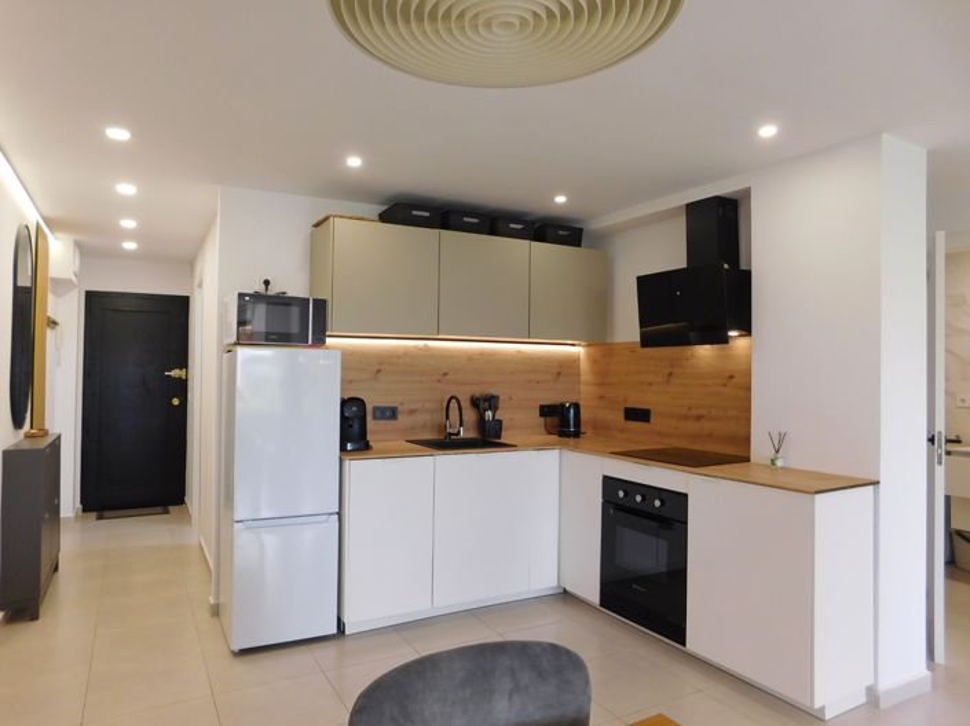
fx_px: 644
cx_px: 485
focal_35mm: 23
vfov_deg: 58.8
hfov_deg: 74.0
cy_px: 363
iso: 125
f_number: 3
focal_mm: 4
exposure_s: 1/50
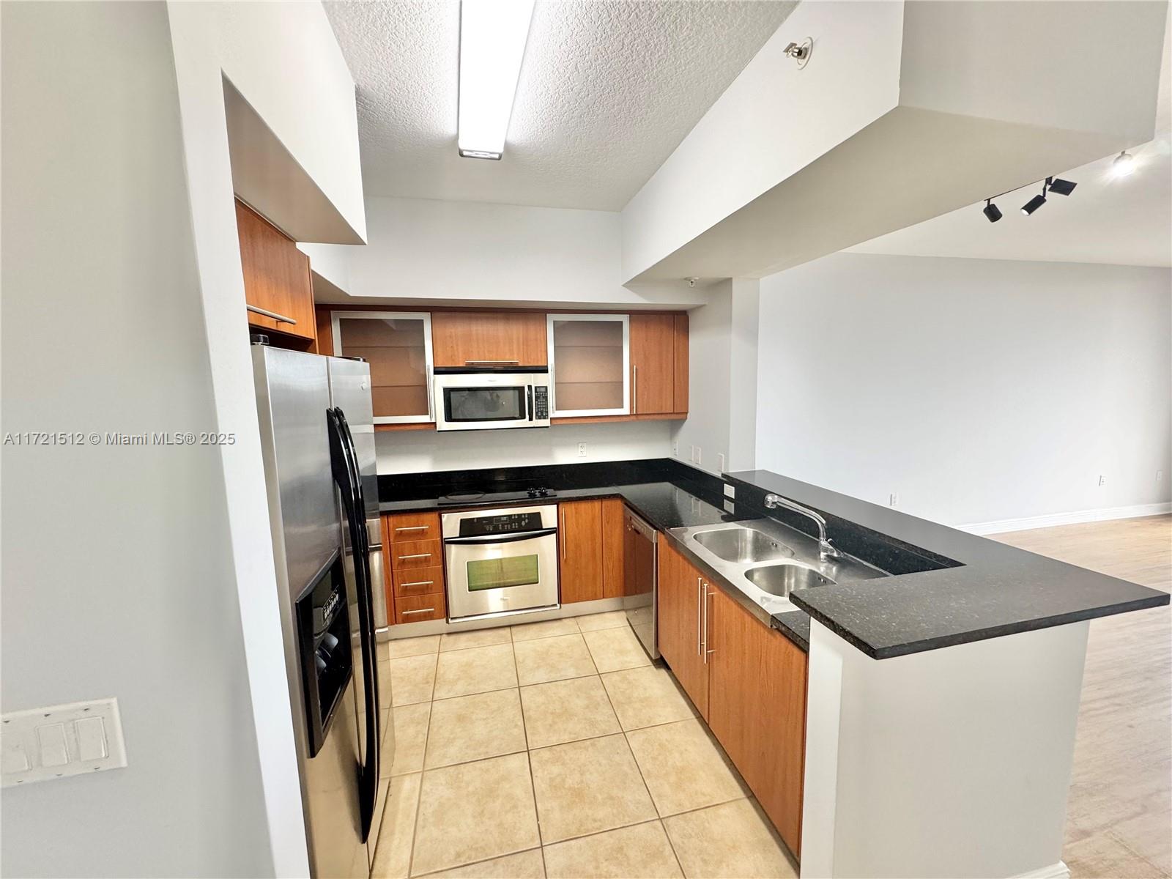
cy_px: 440
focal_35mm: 14
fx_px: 474
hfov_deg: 102.1
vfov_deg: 85.7
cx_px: 586
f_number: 2.2
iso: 200
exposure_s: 1/120
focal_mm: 2.22
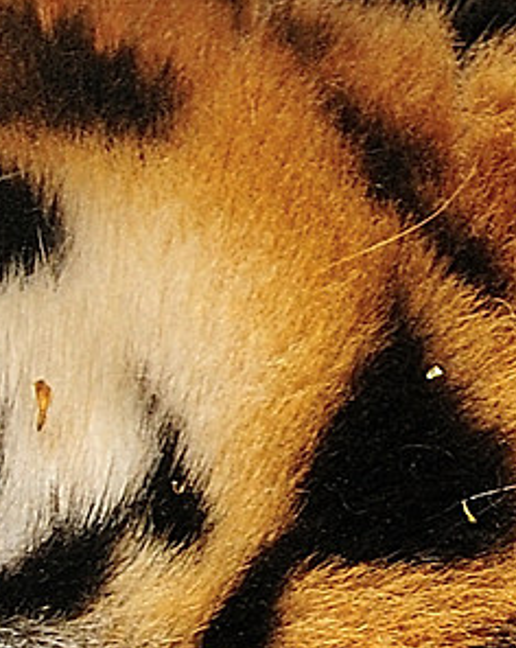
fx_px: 65536
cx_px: -33
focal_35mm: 3426
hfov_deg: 0.5
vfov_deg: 0.6
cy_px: 832
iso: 200
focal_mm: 300
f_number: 5
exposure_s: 1/1250
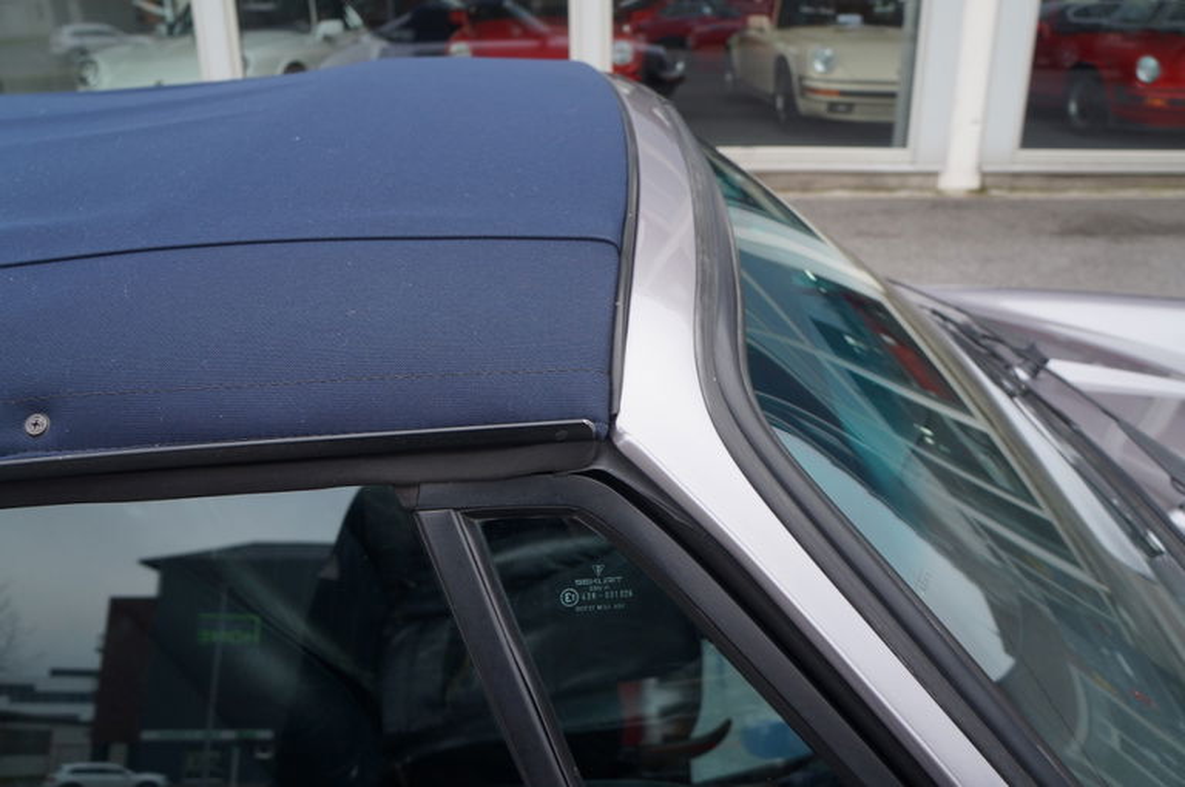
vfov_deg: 47.8
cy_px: 394
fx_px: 888
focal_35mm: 27
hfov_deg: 67.4
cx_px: 592
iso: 200
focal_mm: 18
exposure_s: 1/100
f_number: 5
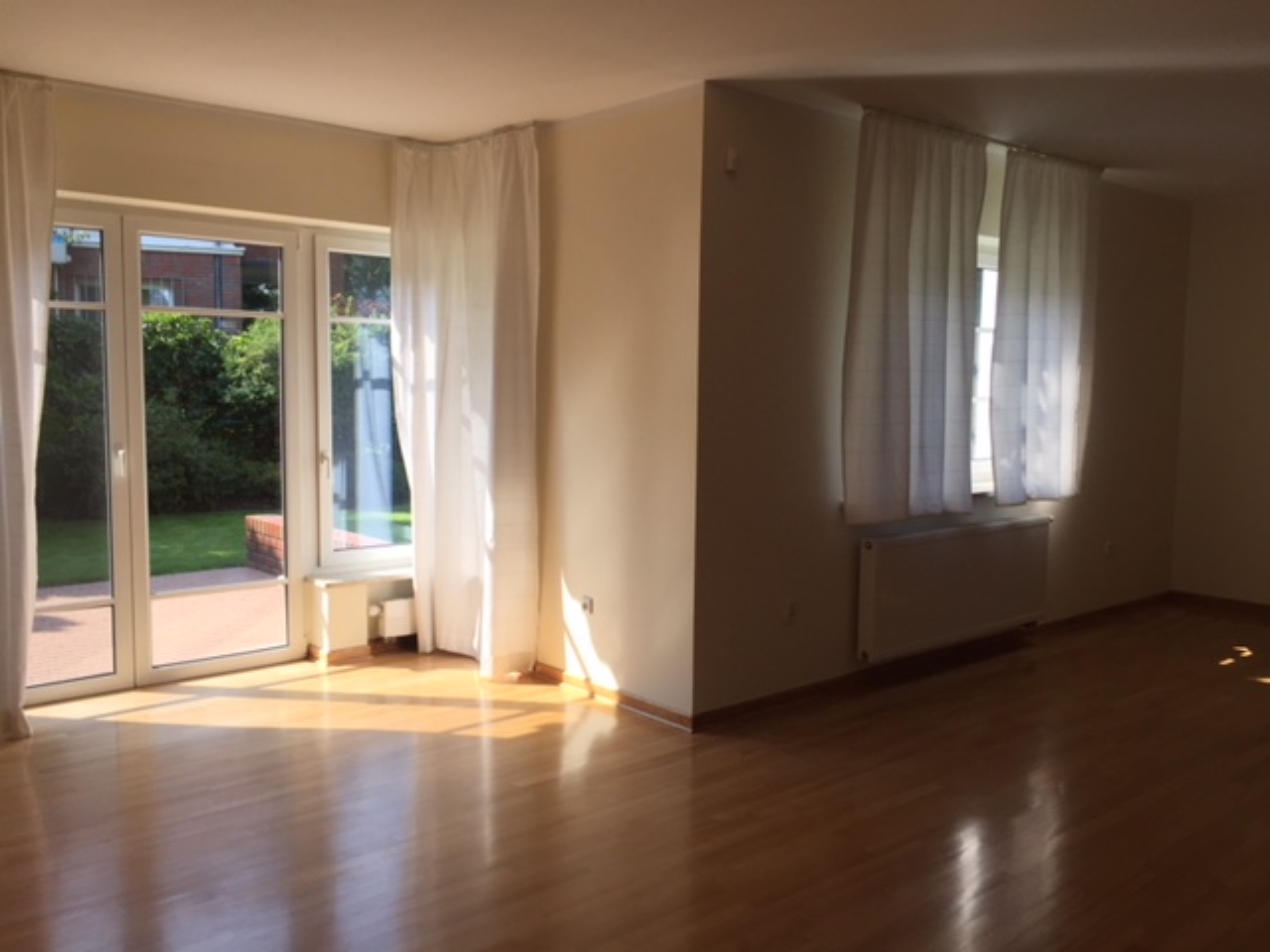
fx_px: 1064
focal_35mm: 29
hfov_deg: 61.7
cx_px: 635
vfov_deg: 48.2
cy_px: 476
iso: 32
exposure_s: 1/514
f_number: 2.2
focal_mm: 4.15
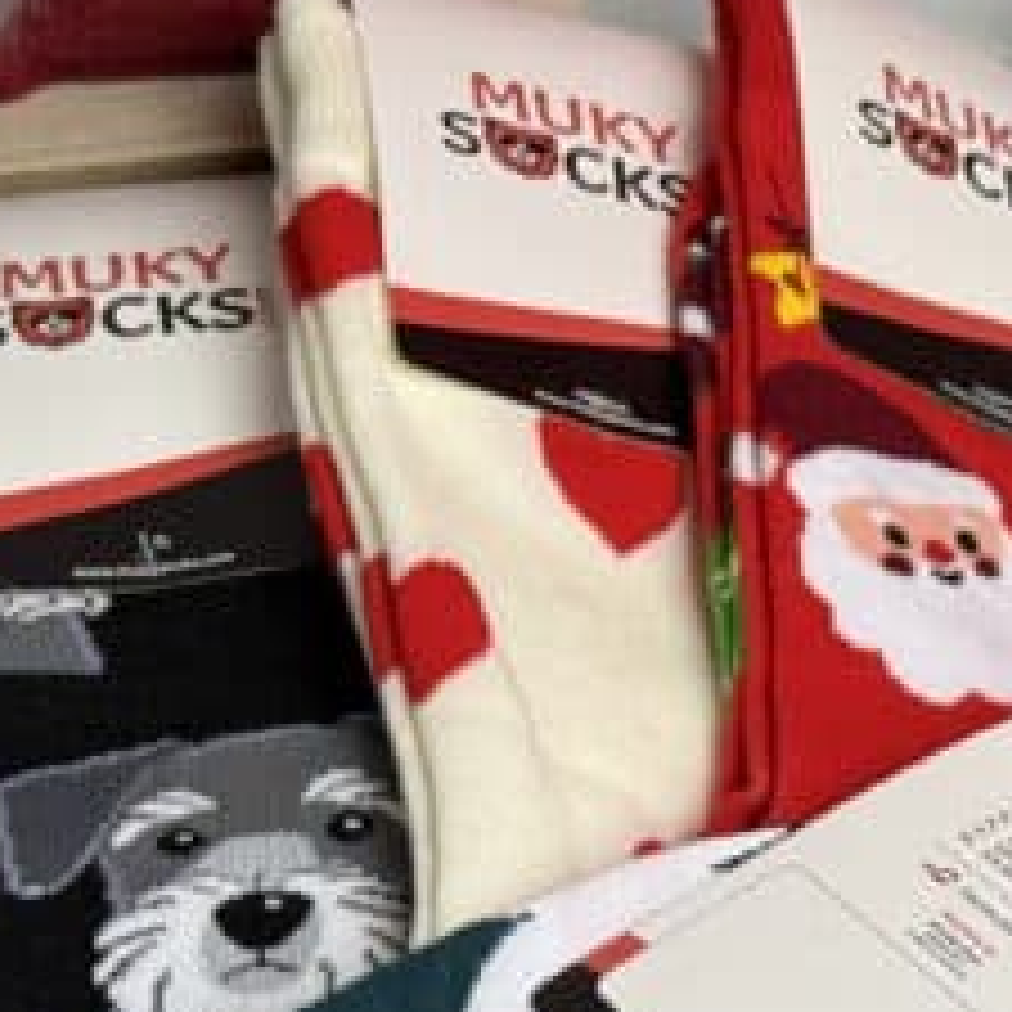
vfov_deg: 12.0
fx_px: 4796
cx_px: 1165
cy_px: 792
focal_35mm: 145
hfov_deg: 11.8
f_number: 1.78
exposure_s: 1/100
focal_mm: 6.76
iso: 80
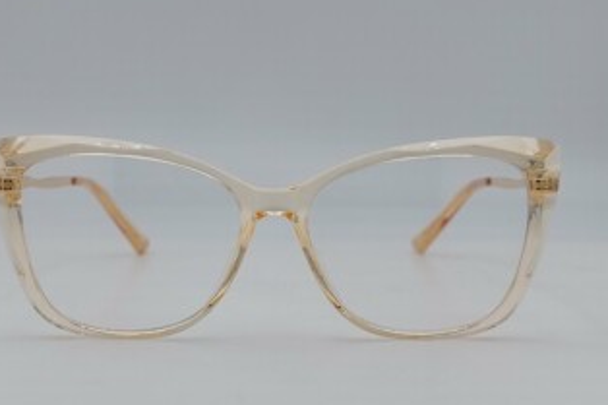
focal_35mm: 29
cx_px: 285
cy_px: 234
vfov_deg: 44.8
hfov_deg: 63.6
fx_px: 489
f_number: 1.8
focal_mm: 5.23
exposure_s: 1/1743
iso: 40
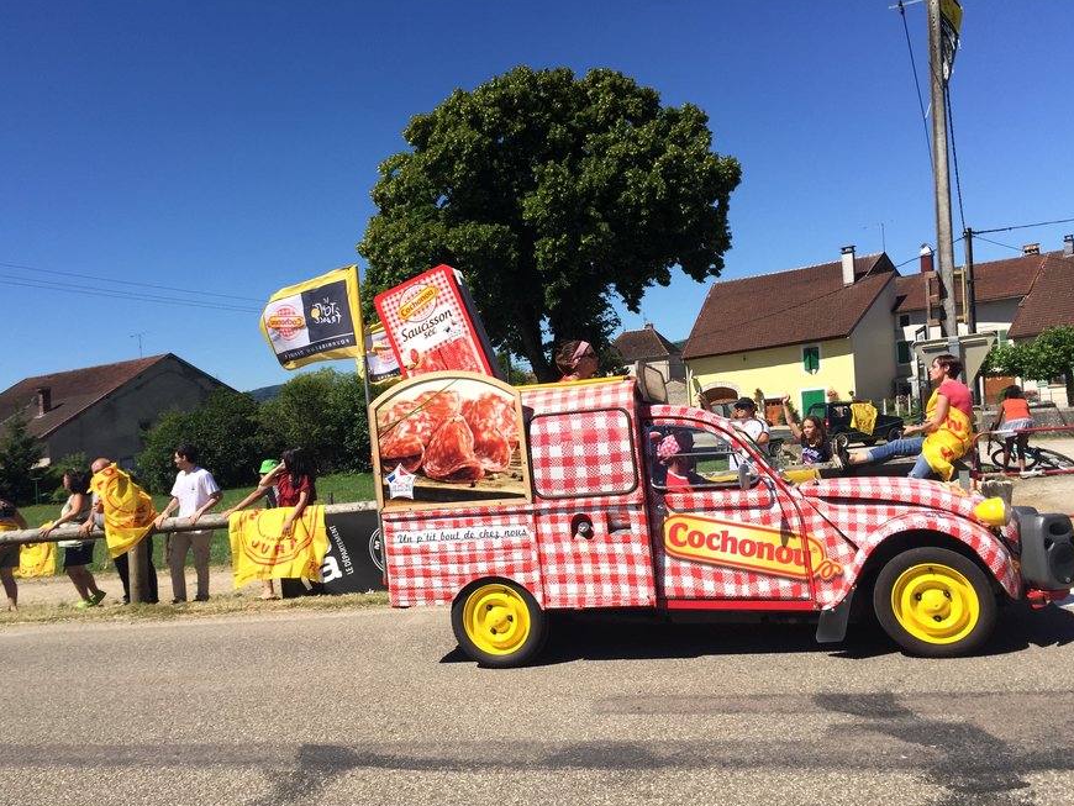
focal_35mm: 30
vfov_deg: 46.8
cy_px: 409
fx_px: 931
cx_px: 535
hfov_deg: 60.0
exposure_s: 1/1980
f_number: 2.2
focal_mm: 4.15
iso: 32
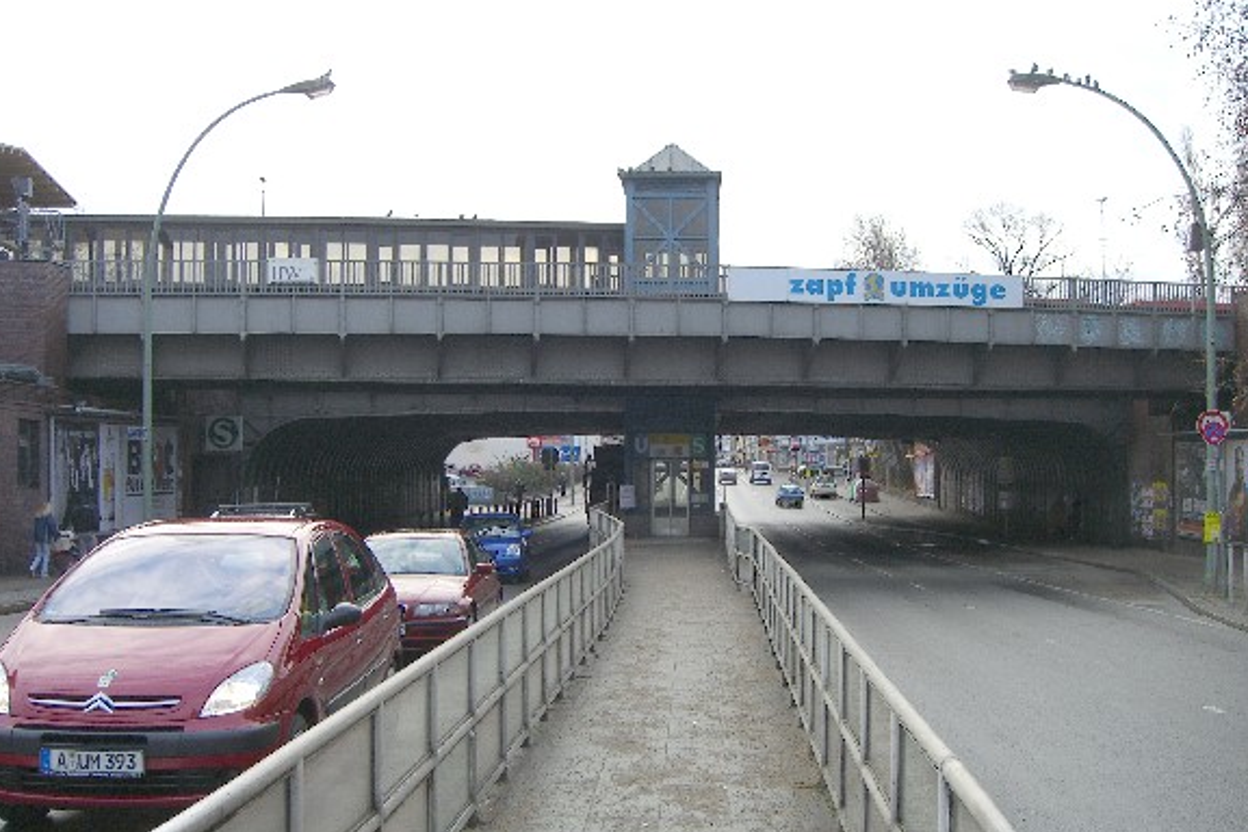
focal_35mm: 40
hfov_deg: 48.5
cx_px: 621
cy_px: 458
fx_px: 1387
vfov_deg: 33.4
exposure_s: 1/200
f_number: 2.8
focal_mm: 7.9
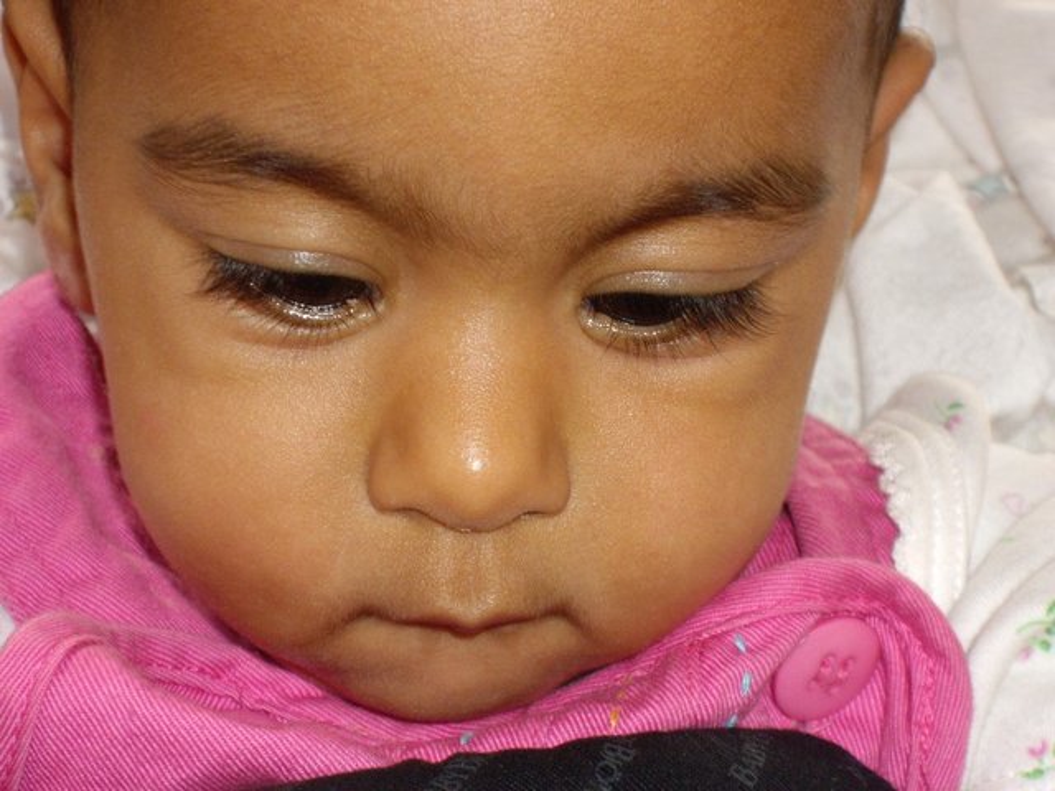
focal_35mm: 114
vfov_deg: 13.0
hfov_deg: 17.3
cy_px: 396
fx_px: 3474
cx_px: 528
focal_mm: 18.6
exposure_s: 1/125
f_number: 5.2
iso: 200
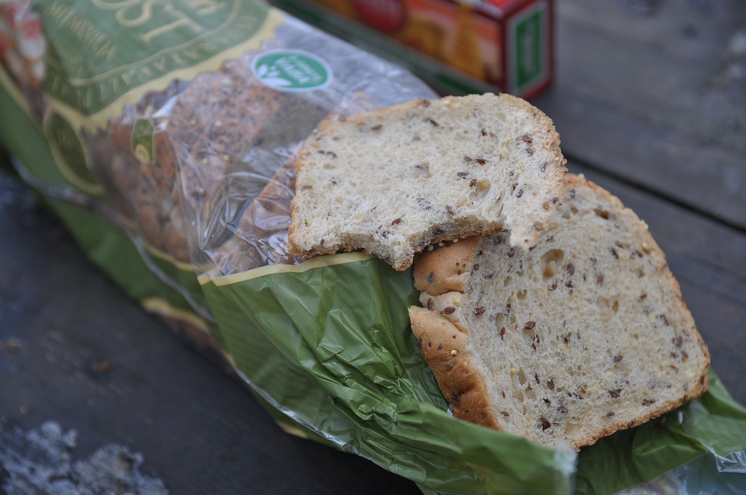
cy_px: 248
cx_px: 373
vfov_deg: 18.1
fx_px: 1552
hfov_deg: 27.0
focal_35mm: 75
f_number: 2.8
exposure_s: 1/250
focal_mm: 50
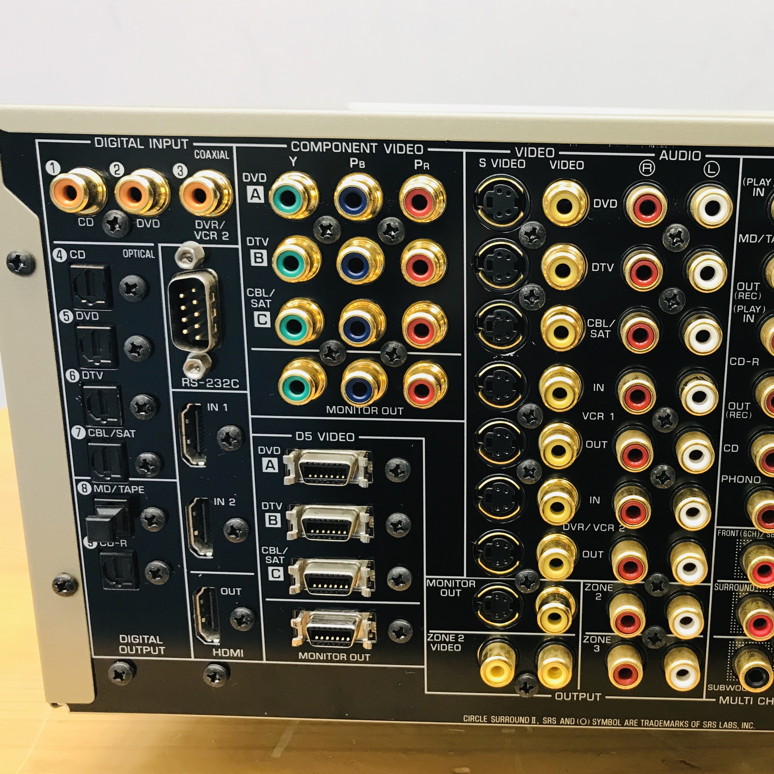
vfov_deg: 43.9
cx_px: 551
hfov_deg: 42.9
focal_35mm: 38
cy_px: 395
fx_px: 961
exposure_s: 1/20
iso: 40
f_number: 1.8
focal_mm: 3.99
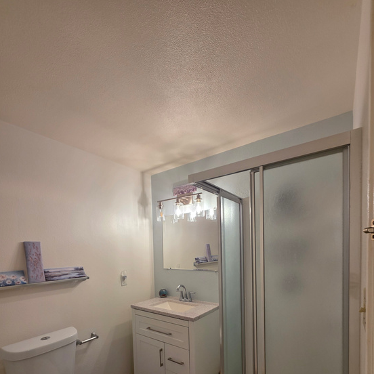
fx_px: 196
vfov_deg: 83.6
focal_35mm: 16
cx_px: 187
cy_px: 257
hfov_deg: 87.4
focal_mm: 2.2
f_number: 1.9
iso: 125
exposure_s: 1/120
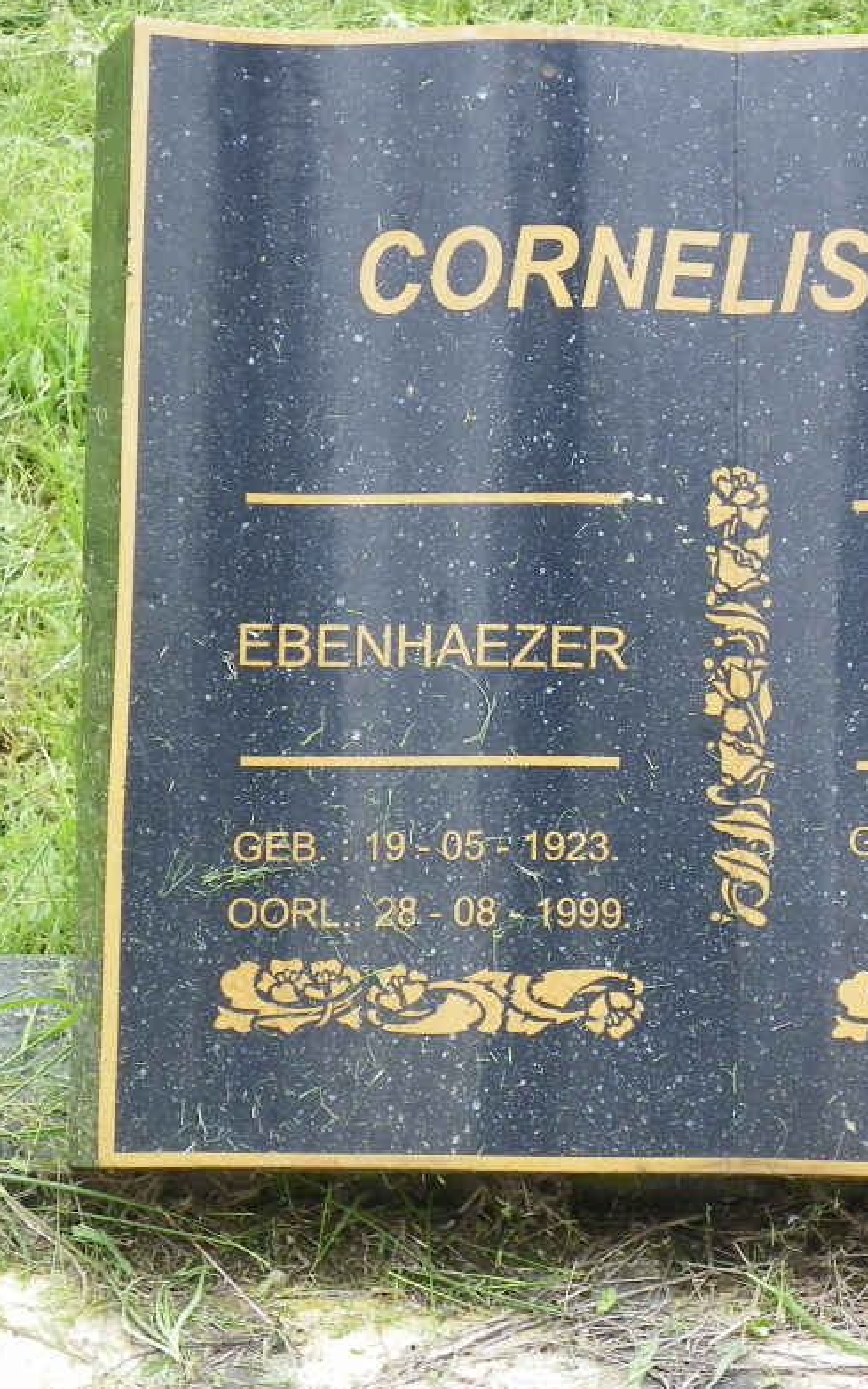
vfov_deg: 16.1
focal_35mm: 130
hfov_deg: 10.1
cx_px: 632
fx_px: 4923
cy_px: 667
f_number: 4
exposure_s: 1/60
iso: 64
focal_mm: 14.2
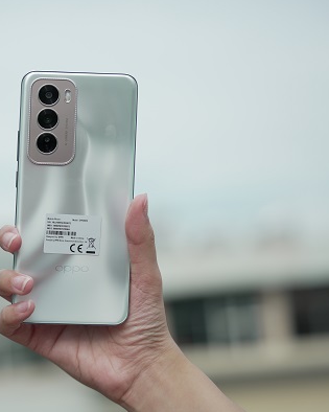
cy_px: 205
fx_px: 1218
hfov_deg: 15.3
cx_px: 88
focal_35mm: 100
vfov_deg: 19.2
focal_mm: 70
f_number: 2.8
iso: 125
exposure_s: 1/800
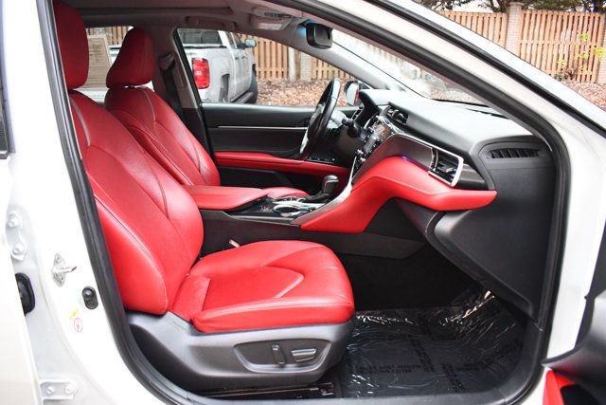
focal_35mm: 27
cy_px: 202
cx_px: 303
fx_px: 455
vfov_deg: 48.0
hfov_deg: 67.4
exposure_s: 1/80
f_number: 3.5
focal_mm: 18
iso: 3200
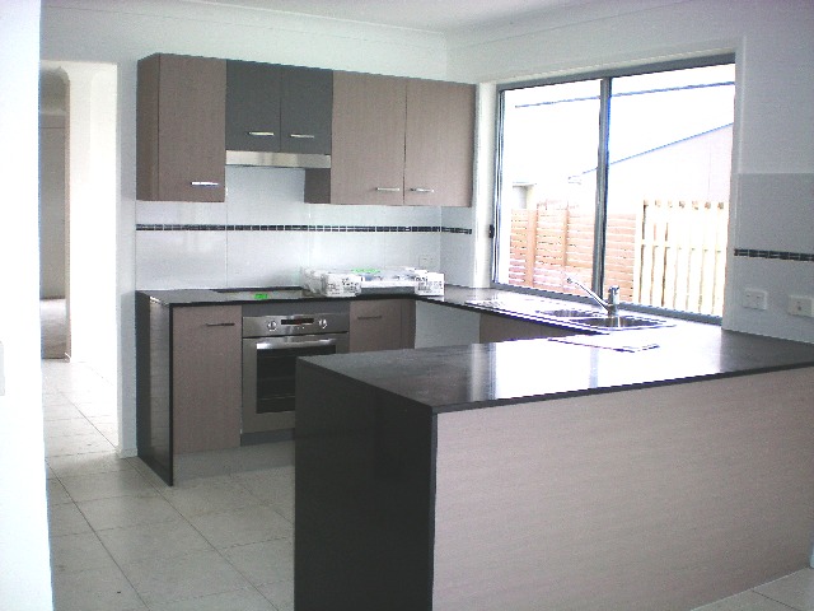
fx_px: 894
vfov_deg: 37.7
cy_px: 306
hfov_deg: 49.0
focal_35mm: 38
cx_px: 407
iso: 64
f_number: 3.1
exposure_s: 1/125
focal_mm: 6.3
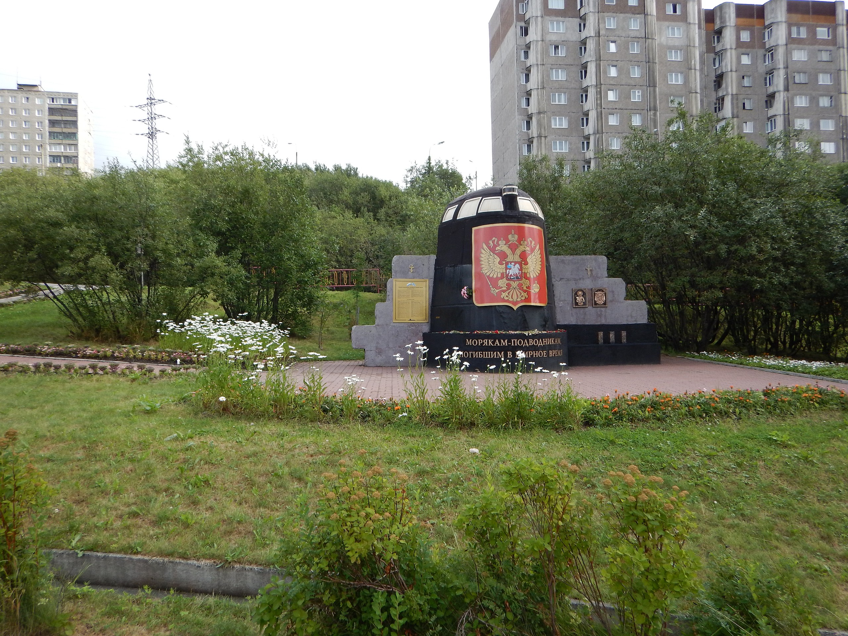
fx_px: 588
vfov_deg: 56.8
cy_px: 318
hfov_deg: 71.6
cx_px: 424
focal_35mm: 24
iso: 125
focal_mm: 4.3
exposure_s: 1/800
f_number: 2.8
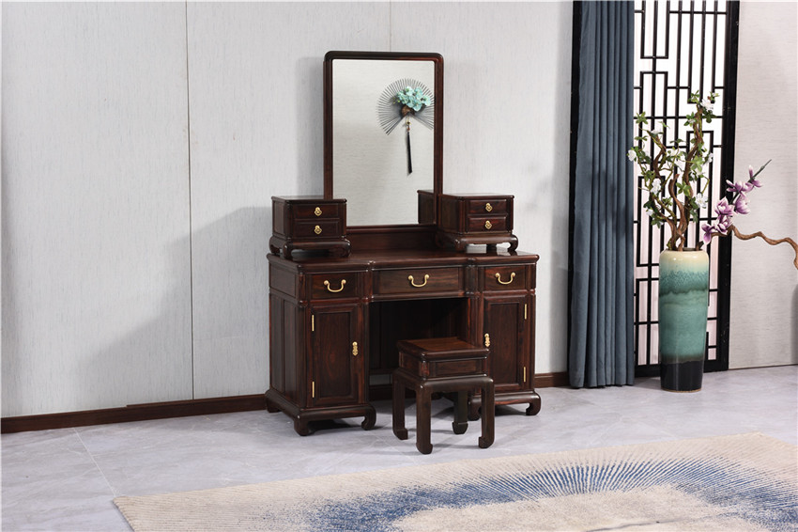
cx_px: 399
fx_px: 1374
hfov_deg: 32.4
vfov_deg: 21.9
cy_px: 266
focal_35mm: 62
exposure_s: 1/100
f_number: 13
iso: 100
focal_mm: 62
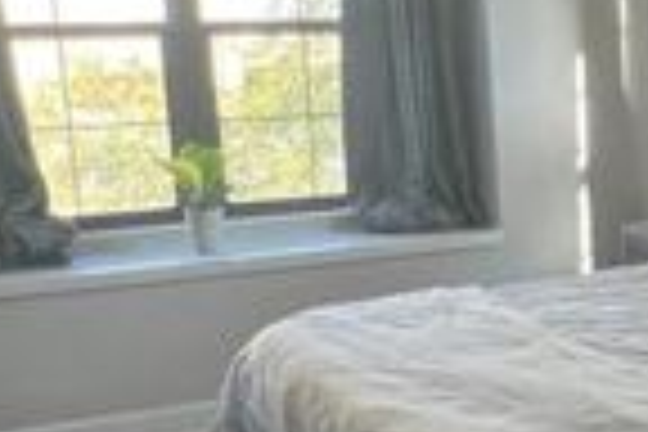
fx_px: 1188
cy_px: 292
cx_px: 650
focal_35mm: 66
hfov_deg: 28.6
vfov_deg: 20.5
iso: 125
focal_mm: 1.57
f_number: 1.8
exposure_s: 1/120
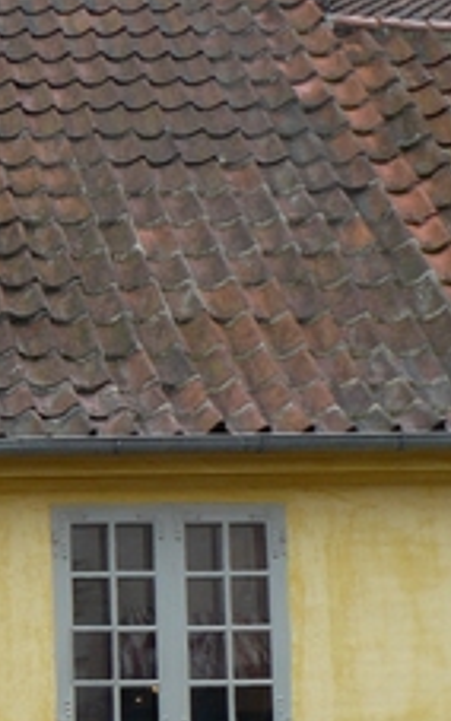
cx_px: -438
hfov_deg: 11.7
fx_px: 1985
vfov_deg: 20.5
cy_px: 486
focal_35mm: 101
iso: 100
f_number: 3.6
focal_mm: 6
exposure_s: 1/100
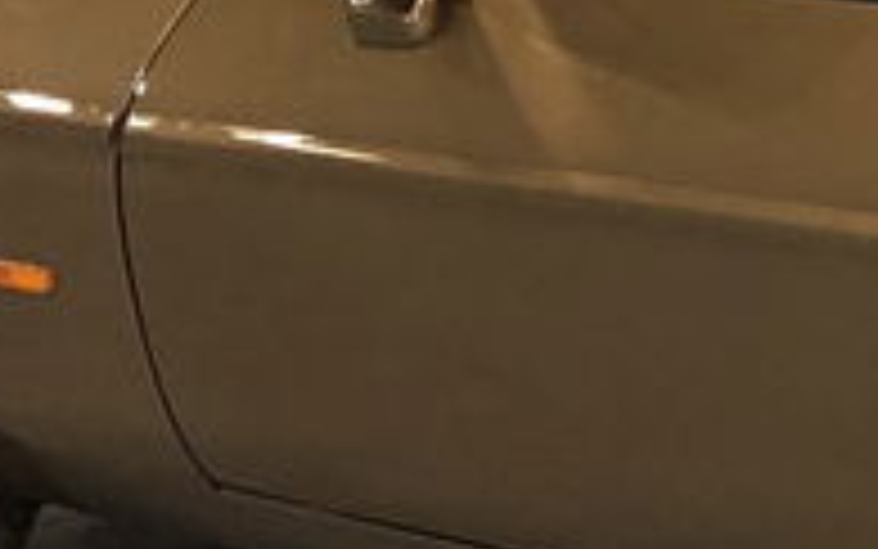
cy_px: 135
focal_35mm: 156
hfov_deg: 12.3
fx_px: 3734
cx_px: 1589
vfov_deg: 8.4
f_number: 1.8
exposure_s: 1/17
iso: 100
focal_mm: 3.99
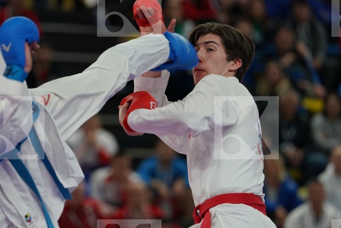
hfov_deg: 5.6
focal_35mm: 365
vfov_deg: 3.8
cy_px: 128
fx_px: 3458
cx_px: 129
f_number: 2.8
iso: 1250
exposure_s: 1/1000
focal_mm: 200
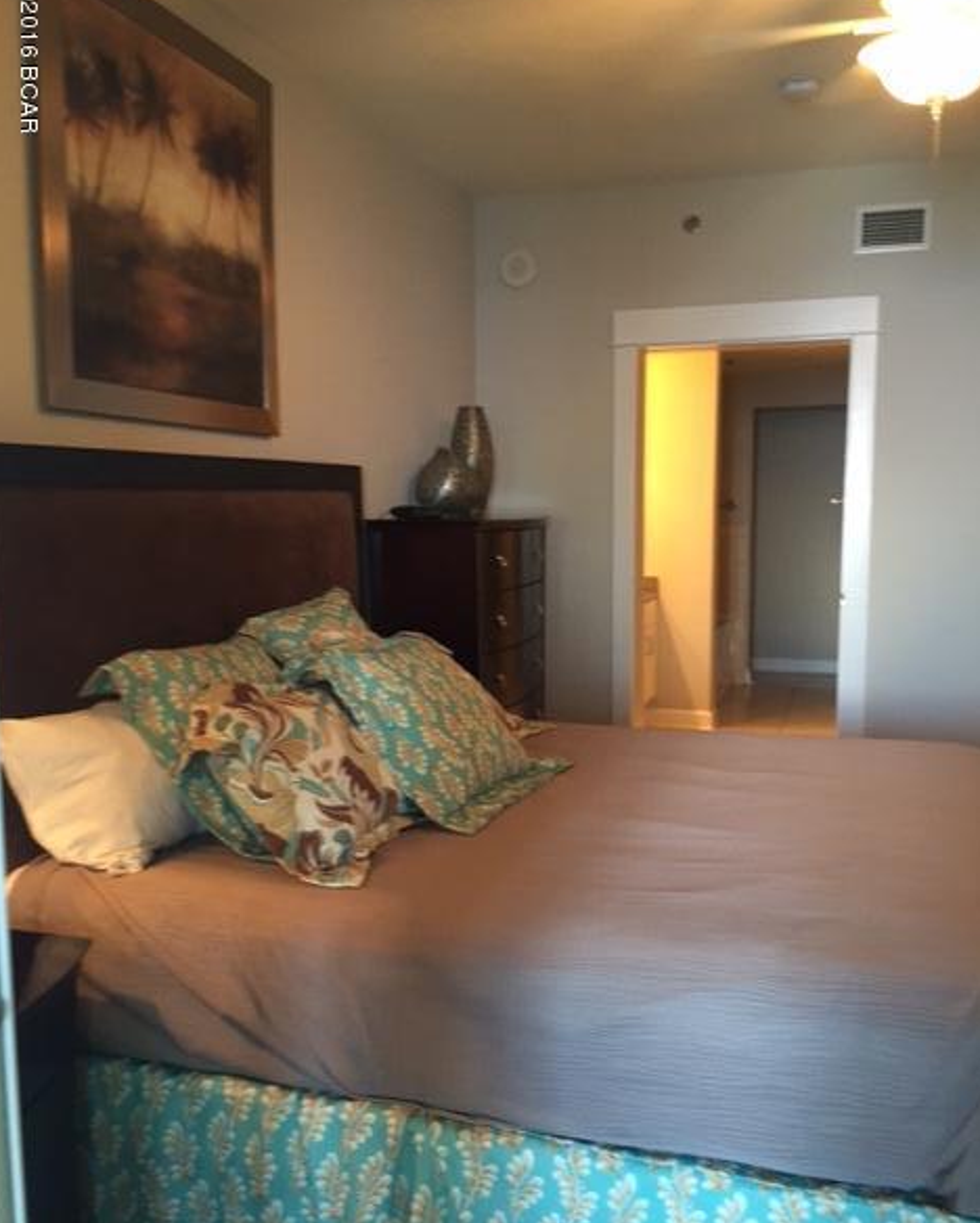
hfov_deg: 47.2
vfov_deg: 57.1
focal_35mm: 31
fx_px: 1123
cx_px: 490
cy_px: 639
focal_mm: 4.15
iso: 160
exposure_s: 1/30
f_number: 2.2
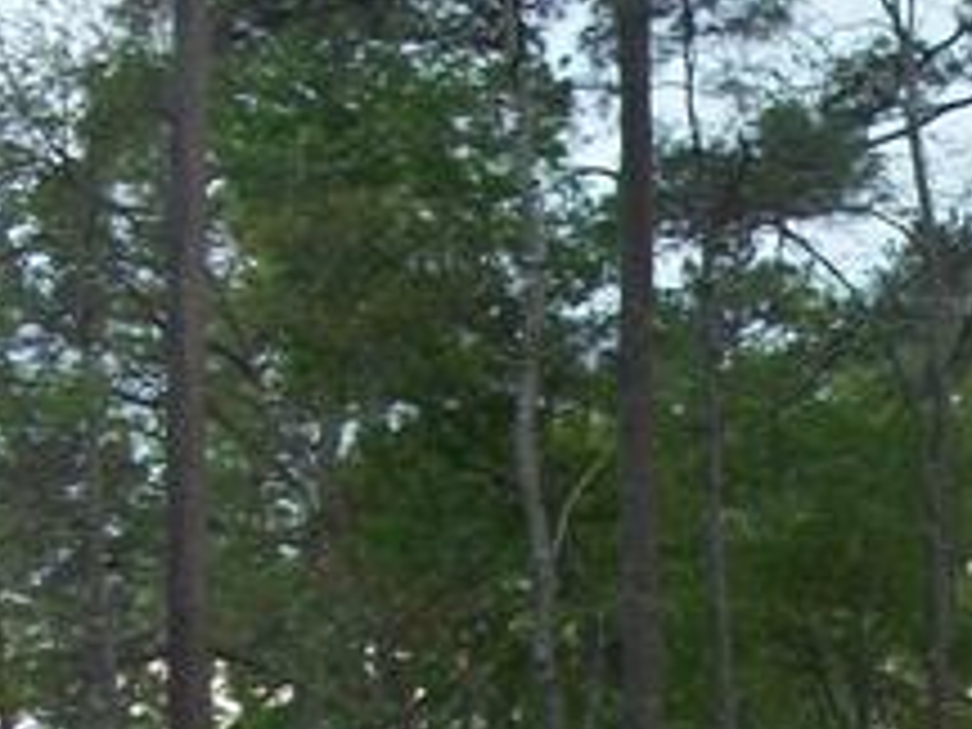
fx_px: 4268
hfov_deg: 12.7
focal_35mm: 152
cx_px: 1192
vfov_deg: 9.4
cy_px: 1260
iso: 80
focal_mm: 5.7
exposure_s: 1/200
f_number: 2.9
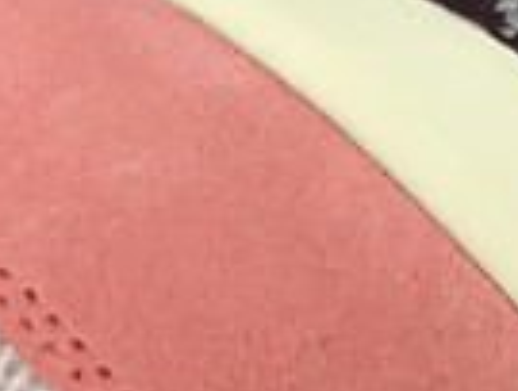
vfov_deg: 7.1
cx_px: -464
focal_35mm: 206
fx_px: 3091
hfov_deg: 9.1
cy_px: 611
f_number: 2.4
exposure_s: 1/313
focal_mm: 3.3
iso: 25
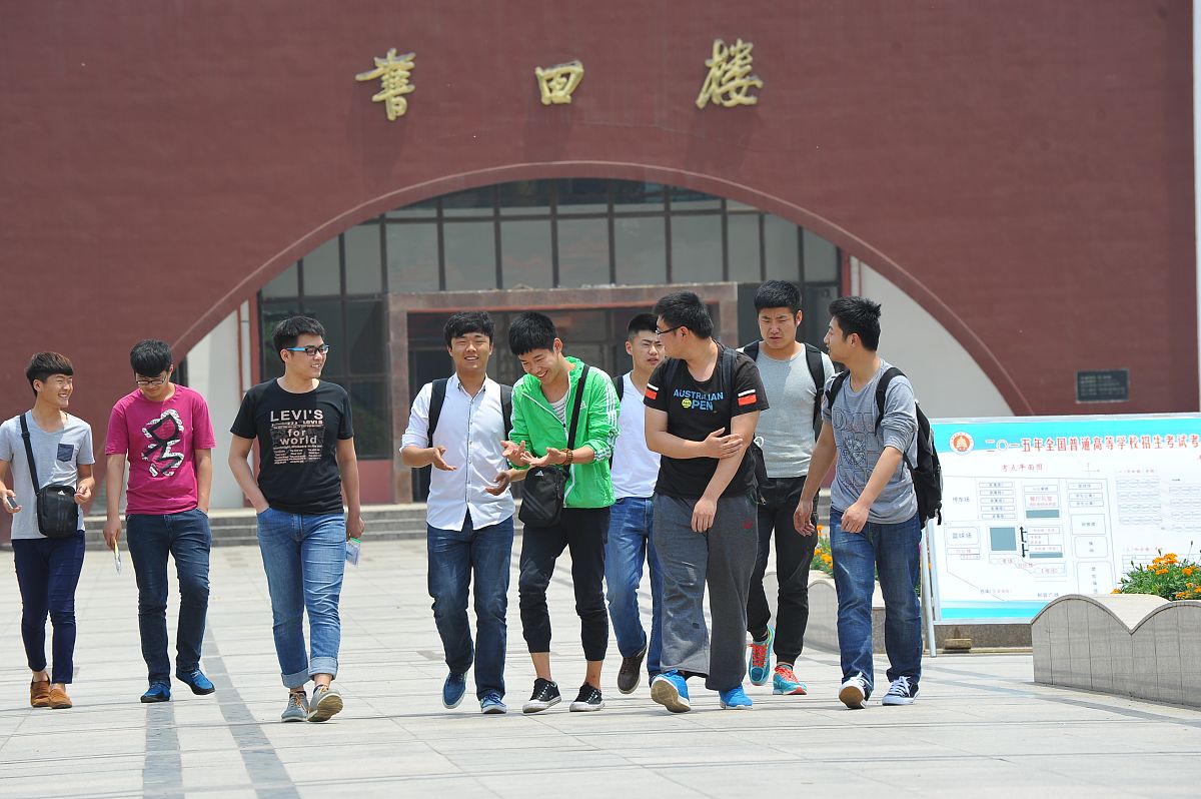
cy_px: 400
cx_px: 600
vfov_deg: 7.0
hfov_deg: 10.6
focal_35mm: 195
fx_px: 6500
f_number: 9
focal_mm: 195
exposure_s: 1/320
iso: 200
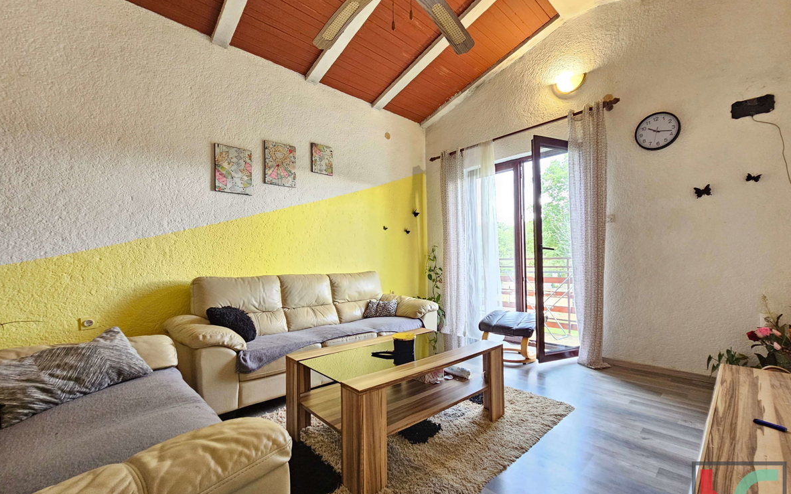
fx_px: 302
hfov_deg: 105.3
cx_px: 400
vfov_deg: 78.6
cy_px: 252
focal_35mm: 14
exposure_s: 1/33
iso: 400
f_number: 2.2
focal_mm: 2.2
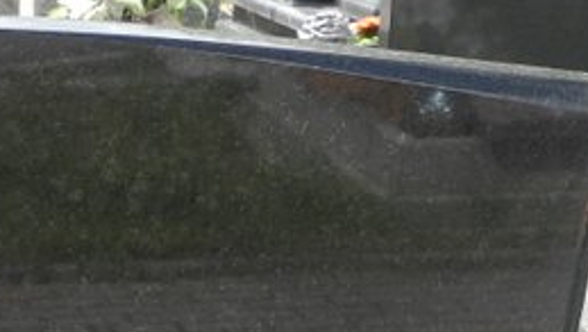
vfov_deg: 7.0
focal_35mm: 168
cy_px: 657
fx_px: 2621
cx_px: -34
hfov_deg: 12.6
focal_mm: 10.7
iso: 100
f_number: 3.5
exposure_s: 1/400
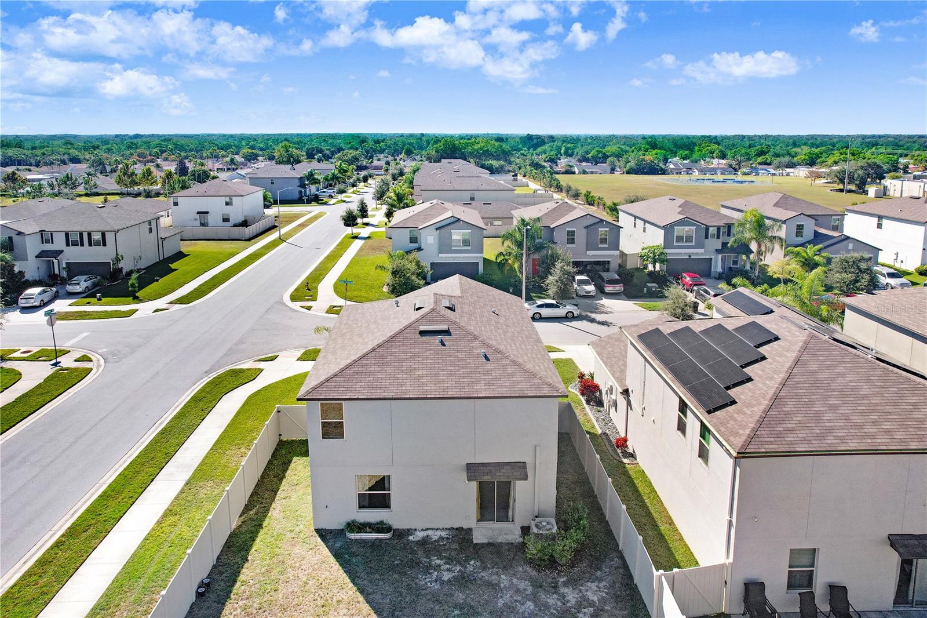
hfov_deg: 78.6
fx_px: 566
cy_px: 309
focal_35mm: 22
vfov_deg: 57.2
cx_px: 464
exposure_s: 1/640
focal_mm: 8.38
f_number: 2.8
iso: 200
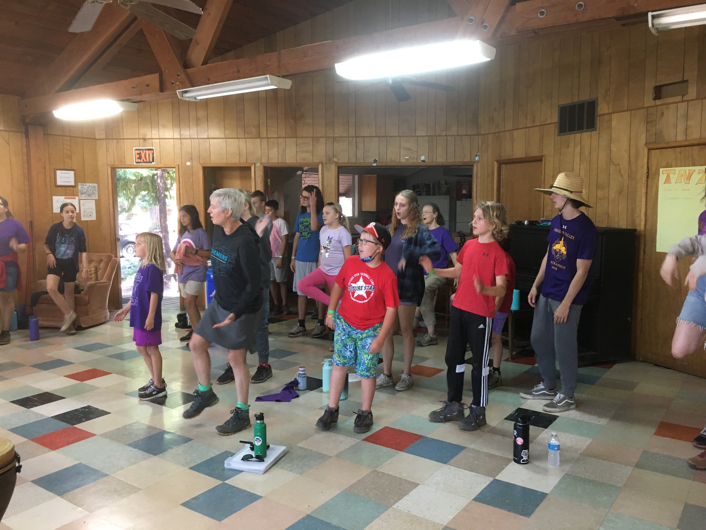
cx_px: 353
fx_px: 591
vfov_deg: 48.2
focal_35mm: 29
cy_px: 265
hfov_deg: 61.7
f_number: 2.2
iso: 160
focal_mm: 4.15
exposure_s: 1/30
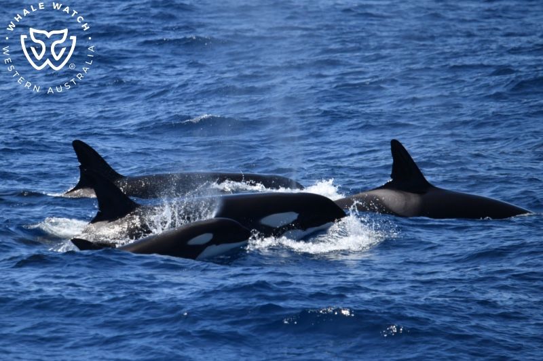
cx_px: 272
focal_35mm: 480
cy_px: 180
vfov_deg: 2.9
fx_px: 7238
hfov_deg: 4.3
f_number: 6.3
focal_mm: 480
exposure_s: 1/8000
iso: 1100
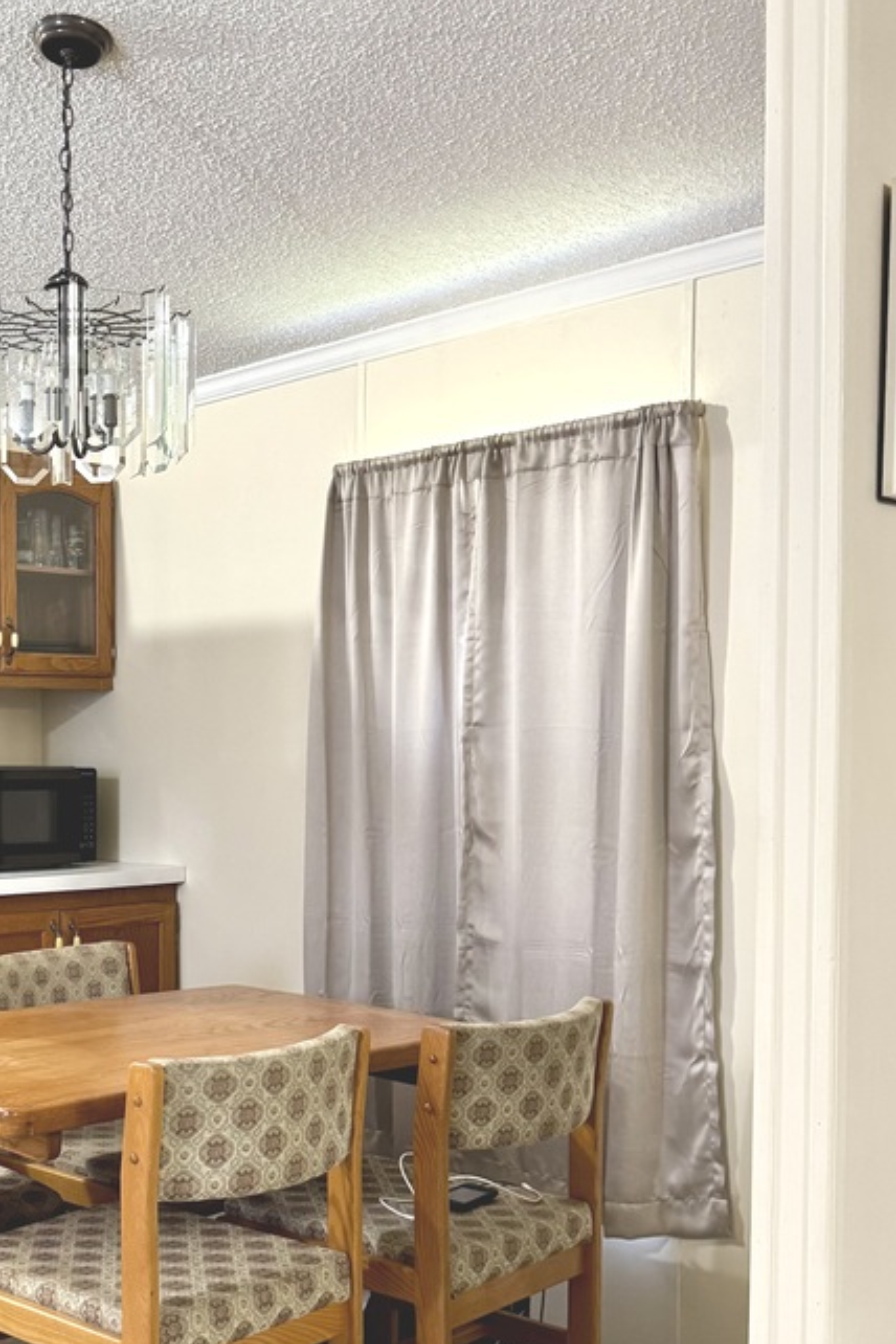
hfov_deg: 30.4
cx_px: 77
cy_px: 808
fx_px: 1568
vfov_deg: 46.1
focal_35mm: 42
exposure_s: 1/60
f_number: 1.78
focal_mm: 6.76
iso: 320
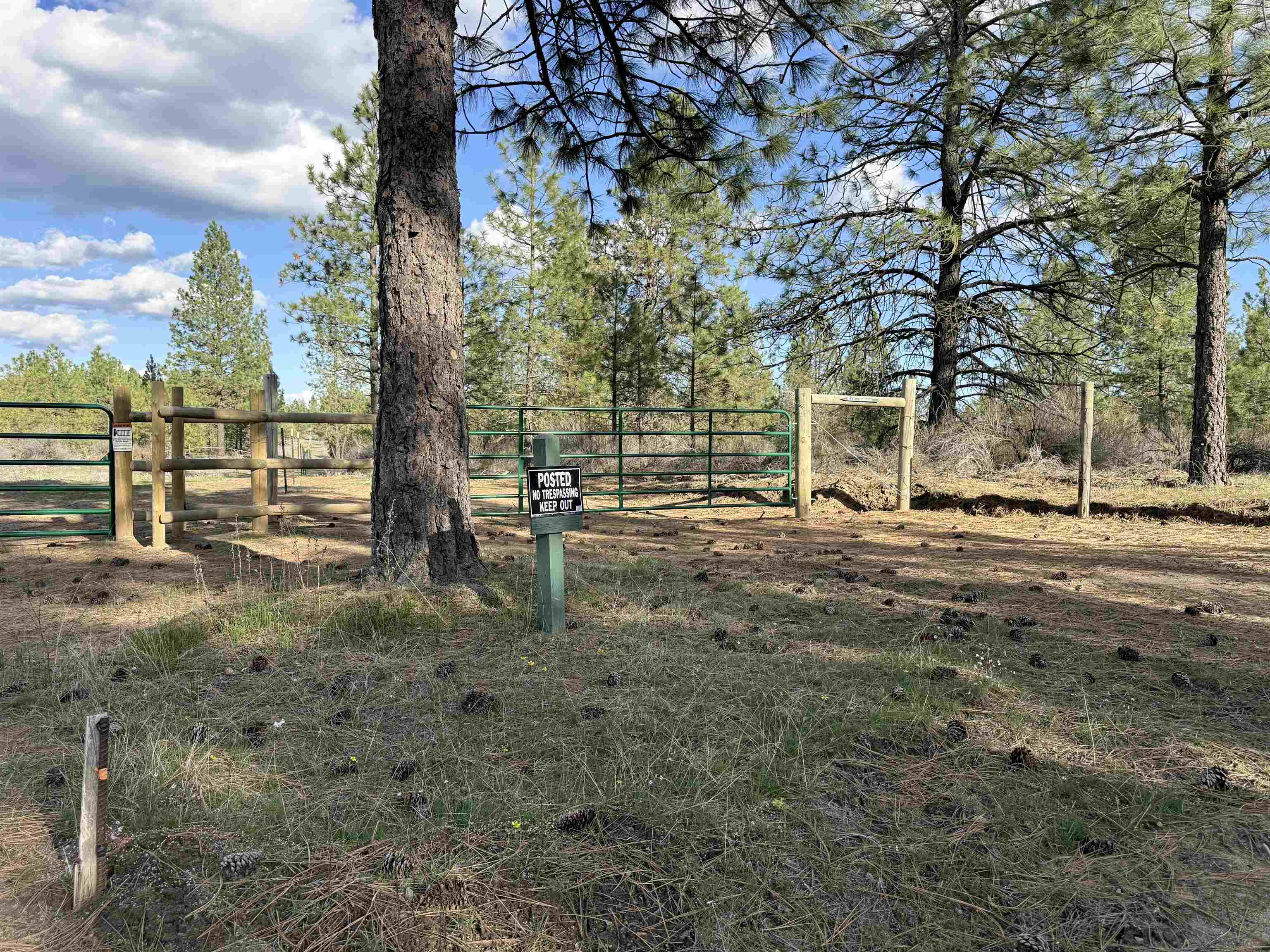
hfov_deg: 71.6
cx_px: 635
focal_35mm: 24
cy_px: 476
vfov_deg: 56.8
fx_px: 881
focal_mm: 6.76
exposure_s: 1/2703
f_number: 1.78
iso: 100
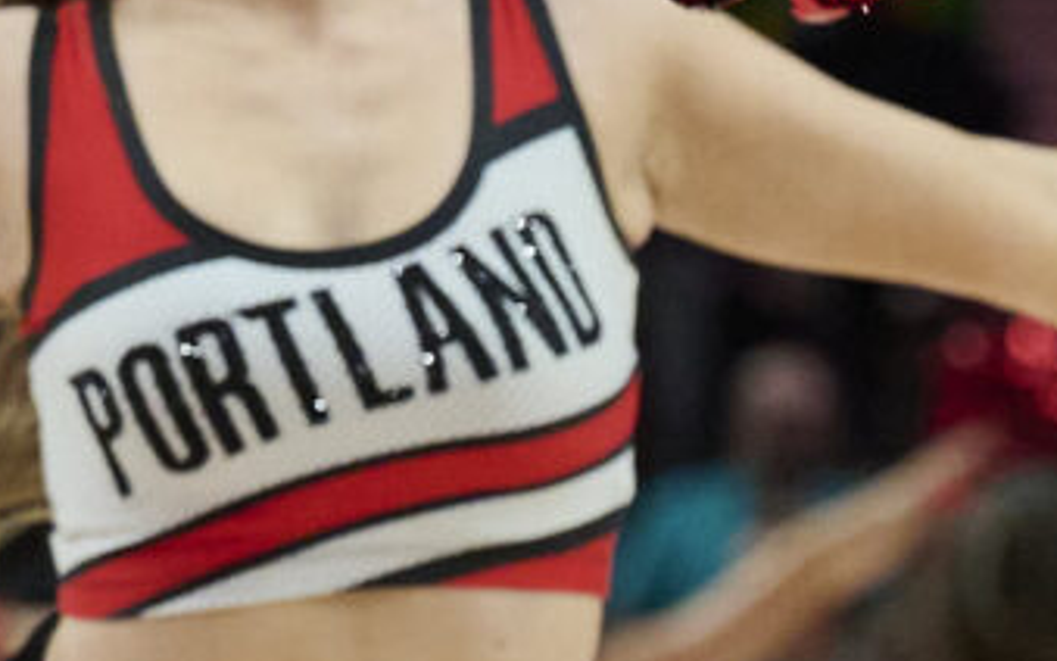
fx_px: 19736
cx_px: 2201
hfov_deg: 3.0
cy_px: 650
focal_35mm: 685
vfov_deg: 1.9
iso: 3200
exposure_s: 1/1919
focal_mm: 89
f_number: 2.8
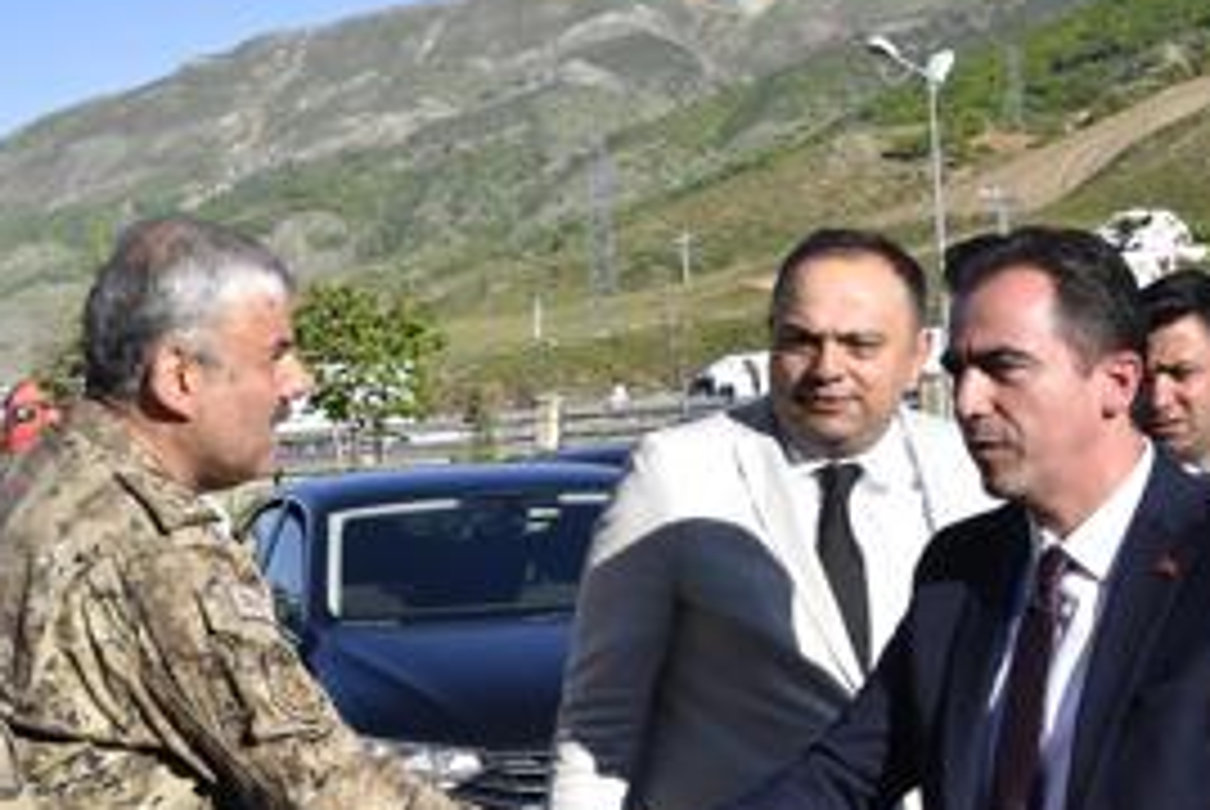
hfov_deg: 20.9
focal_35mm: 92
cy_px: 783
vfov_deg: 14.7
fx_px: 3100
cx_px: -151
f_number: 11
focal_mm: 27
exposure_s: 1/500
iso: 320
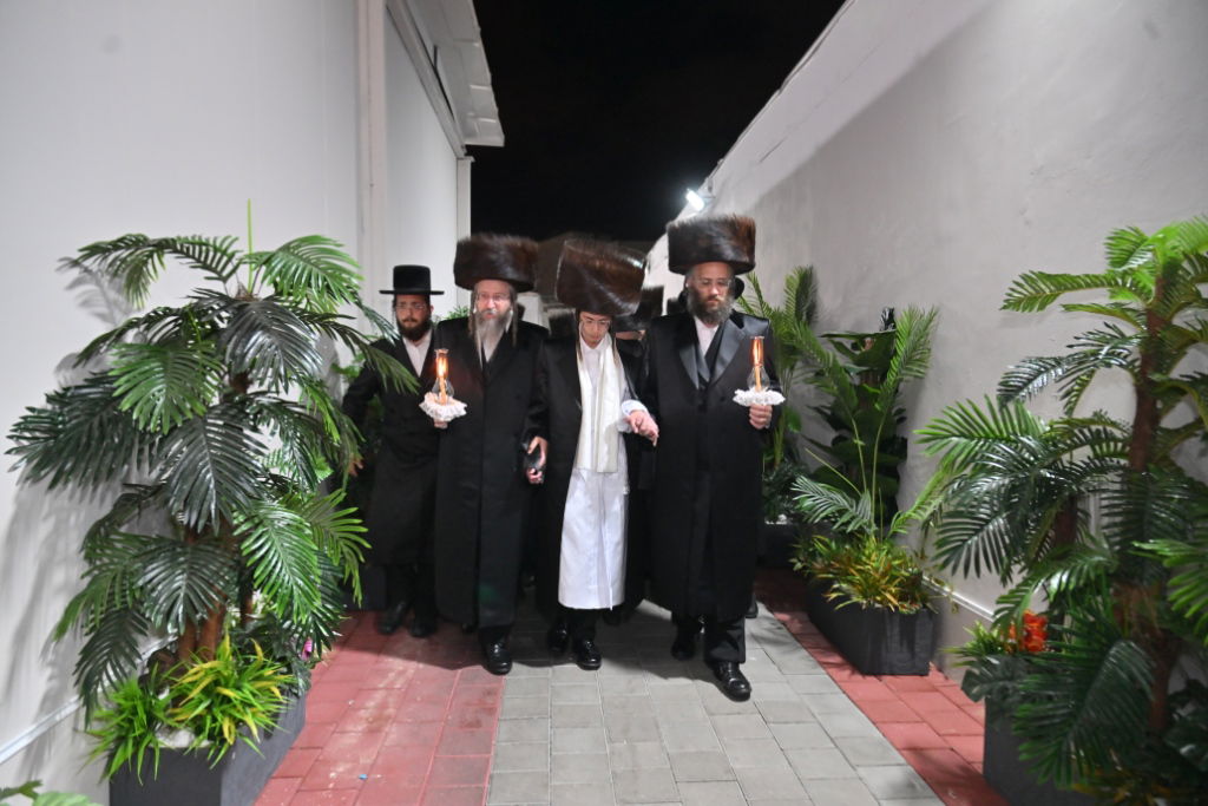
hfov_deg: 73.7
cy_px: 403
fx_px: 805
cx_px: 604
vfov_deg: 53.1
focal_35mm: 24
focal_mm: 24
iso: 1000
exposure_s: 1/200
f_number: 4
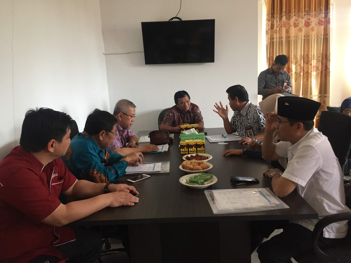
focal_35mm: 29
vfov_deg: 48.2
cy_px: 132
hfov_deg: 61.7
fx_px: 294
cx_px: 176
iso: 160
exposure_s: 1/33
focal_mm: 4.15
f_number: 2.2
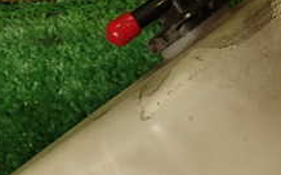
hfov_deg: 27.9
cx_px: 204
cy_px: 174
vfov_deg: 17.4
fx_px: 559
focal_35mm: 73
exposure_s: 1/100
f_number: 2
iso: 100
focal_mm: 4.5
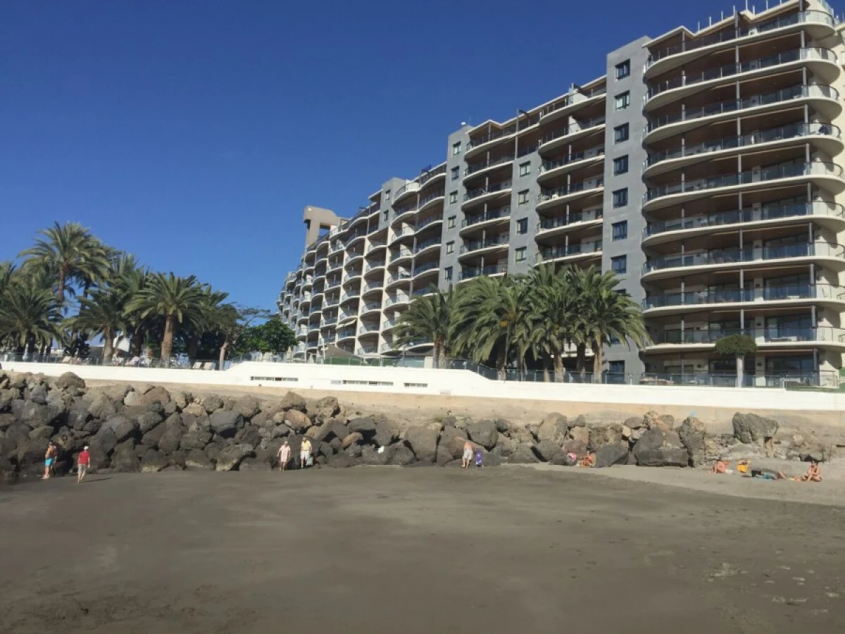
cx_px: 422
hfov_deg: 61.7
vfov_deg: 48.2
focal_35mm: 29
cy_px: 317
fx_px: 708
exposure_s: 1/3300
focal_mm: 4.15
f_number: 2.2
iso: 32
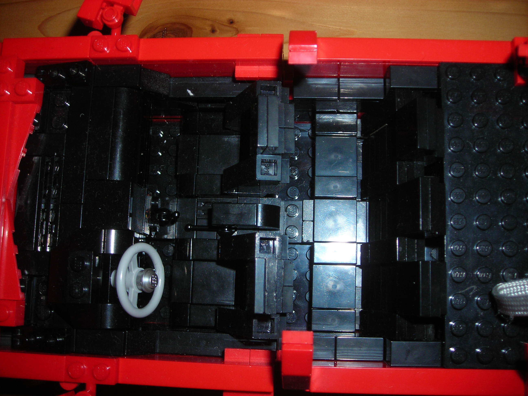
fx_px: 580
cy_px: 198
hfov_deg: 49.0
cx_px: 264
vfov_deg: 37.7
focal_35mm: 38
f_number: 6.4
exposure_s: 1/60.1
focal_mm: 6.3
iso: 50
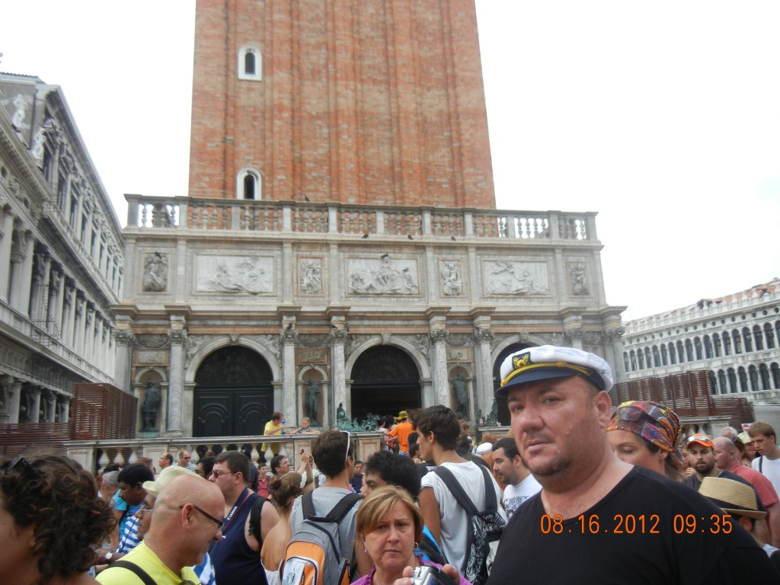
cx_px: 390
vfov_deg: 46.8
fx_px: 676
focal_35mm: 30
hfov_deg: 60.0
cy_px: 292
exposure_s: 1/170
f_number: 3.5
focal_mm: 5.4
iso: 160
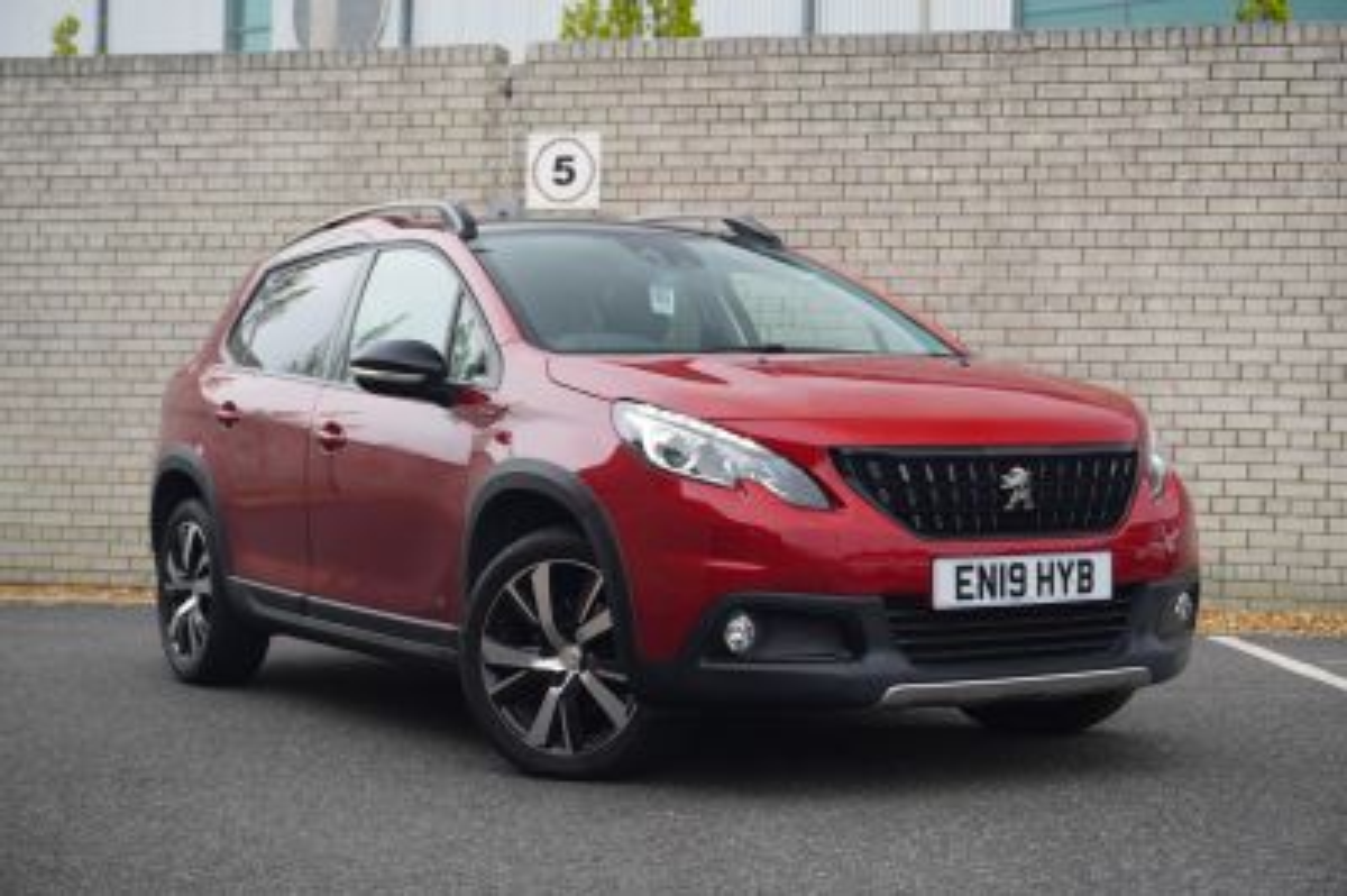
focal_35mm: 62
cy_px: 448
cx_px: 674
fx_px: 2299
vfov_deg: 22.0
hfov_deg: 32.7
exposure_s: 1/160
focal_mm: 41
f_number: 5.6
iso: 200
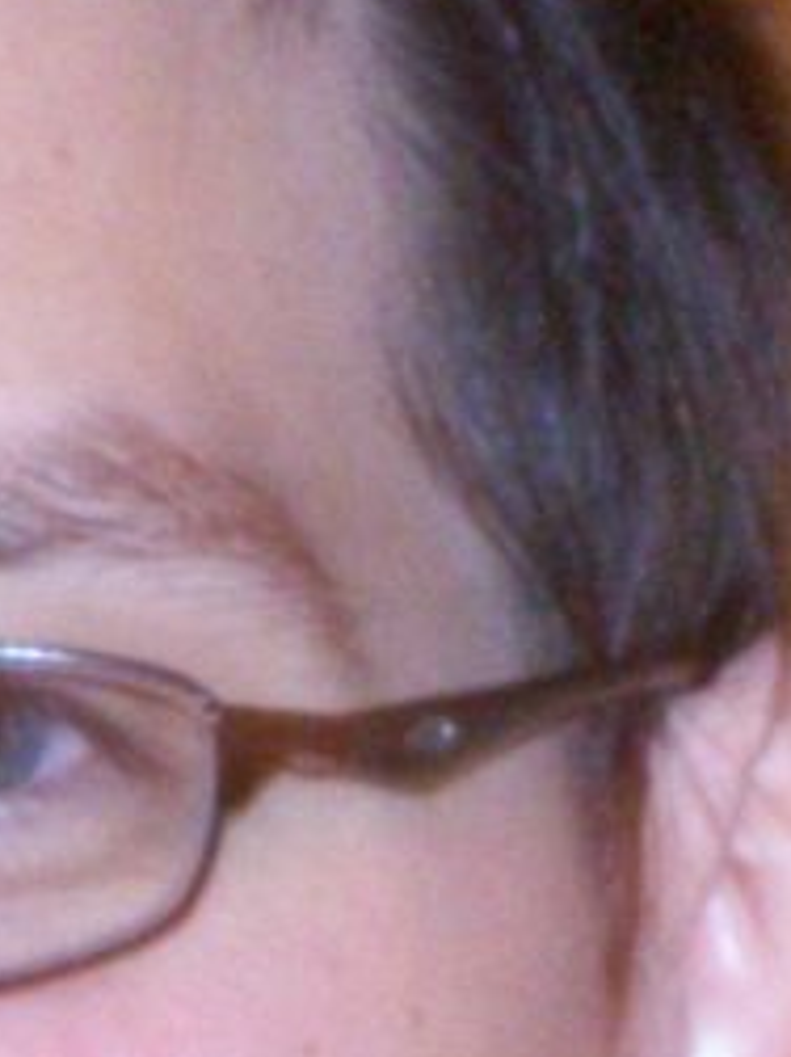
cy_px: 750
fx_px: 17900
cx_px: -572
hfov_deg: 2.5
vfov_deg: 3.4
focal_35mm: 587
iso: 400
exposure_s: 2.5
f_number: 8
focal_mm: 21.2
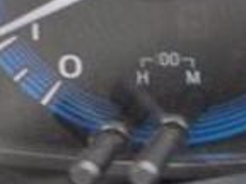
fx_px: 1187
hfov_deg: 10.7
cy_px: -133
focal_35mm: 167
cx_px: 506
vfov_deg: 8.6
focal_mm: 4.1
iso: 125
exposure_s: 1/30
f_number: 3.3
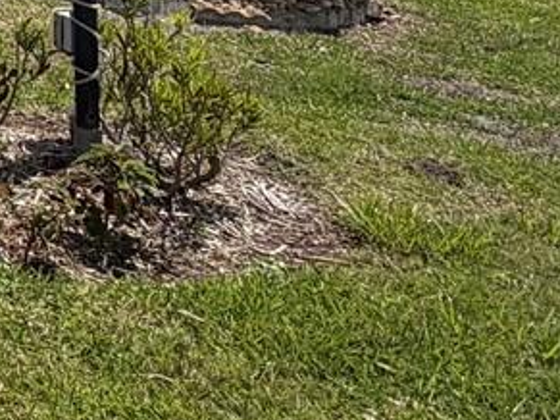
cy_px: -335
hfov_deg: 19.7
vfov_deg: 16.2
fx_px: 1245
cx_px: -406
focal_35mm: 77
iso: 20
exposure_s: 1/1339
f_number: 2.2
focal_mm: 2.22
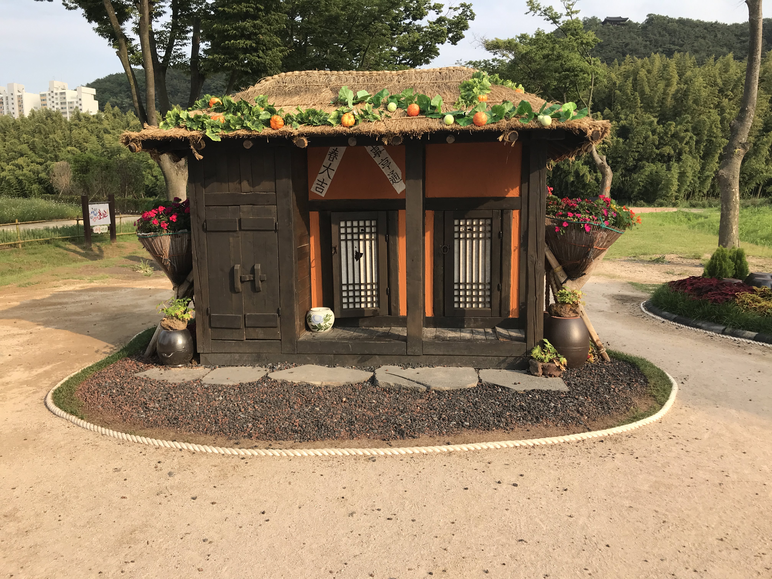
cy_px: 290
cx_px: 386
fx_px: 624
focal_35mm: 28
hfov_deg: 63.4
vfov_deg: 49.7
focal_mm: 3.99
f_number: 1.8
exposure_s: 1/987
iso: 20
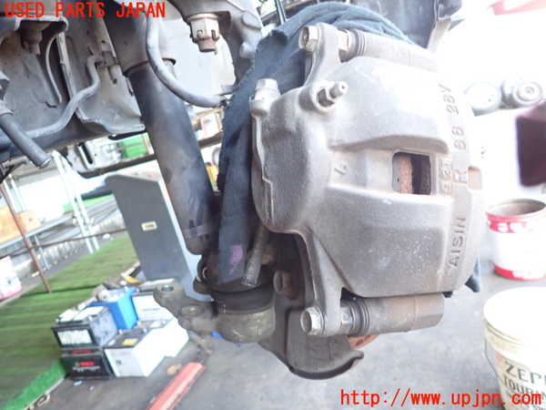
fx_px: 394
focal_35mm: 25
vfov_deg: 54.9
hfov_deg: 69.4
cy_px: 205
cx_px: 273
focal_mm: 4.5
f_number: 2
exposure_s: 1/100
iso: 640
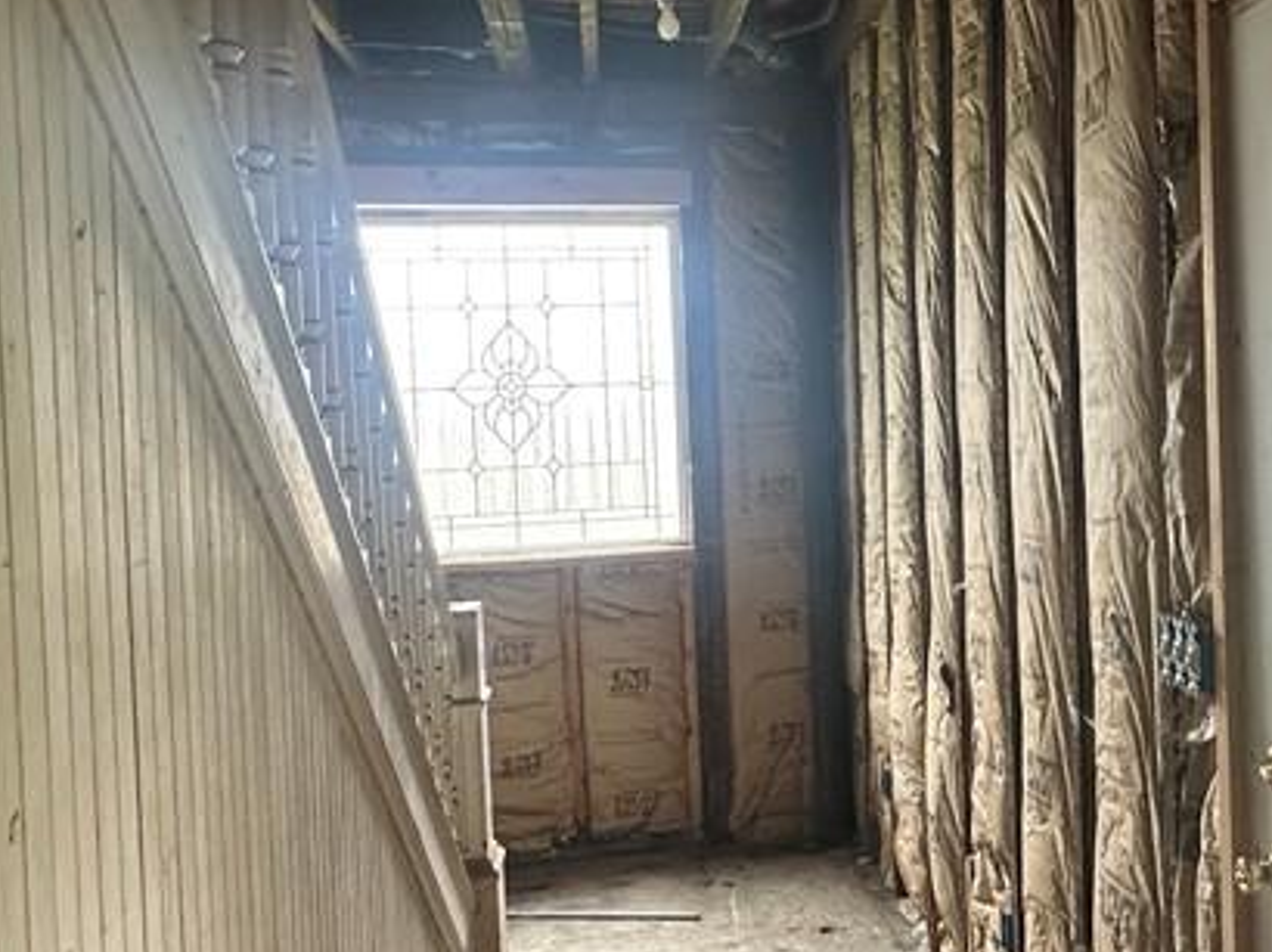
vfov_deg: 40.6
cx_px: 928
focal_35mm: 35
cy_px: 443
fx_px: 1285
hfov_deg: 50.8
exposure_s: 1/99
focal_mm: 2.22
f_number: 2.2
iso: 200
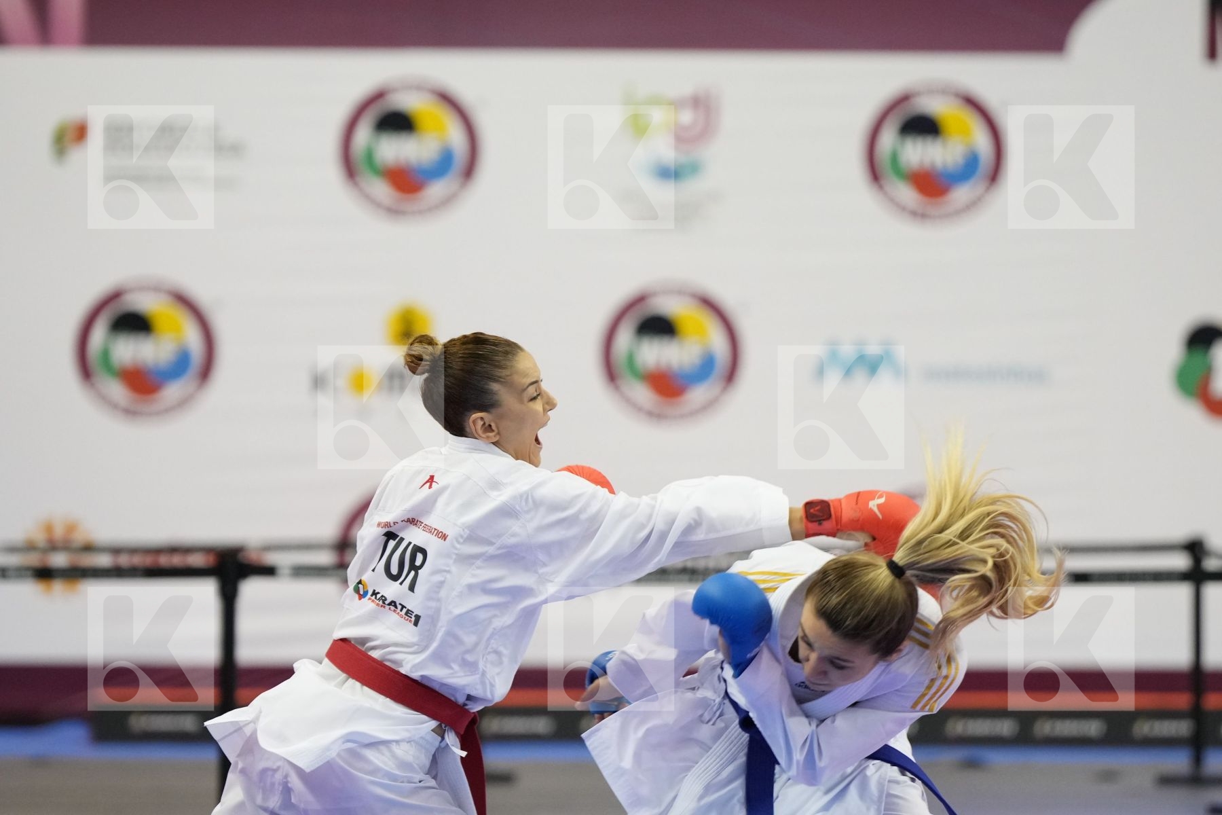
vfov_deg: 6.1
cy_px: 408
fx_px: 7671
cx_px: 611
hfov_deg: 9.1
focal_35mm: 226
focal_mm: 151
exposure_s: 1/1000
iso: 3200
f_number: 2.8
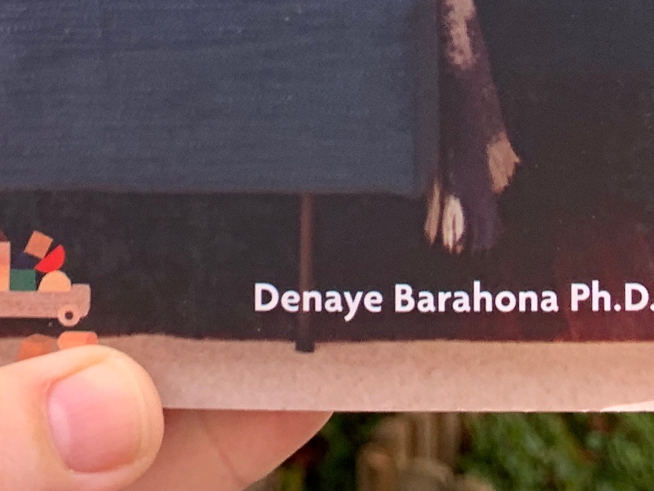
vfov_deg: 12.5
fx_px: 1984
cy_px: -483
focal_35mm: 105
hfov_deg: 18.4
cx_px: 52
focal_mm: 4.25
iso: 25
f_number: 1.8
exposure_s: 1/333
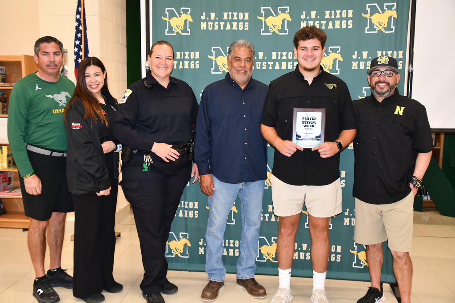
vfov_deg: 40.0
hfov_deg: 57.2
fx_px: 417
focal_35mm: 33
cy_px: 152
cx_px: 228
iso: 1100
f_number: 3.5
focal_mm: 22
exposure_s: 1/60
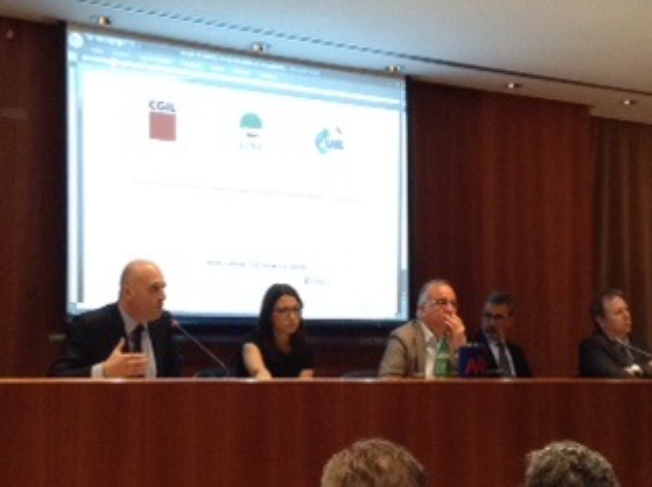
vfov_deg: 21.8
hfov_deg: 29.0
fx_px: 1260
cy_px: 284
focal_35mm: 67
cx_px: 352
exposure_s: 1/24
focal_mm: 3.3
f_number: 2.4
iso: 200
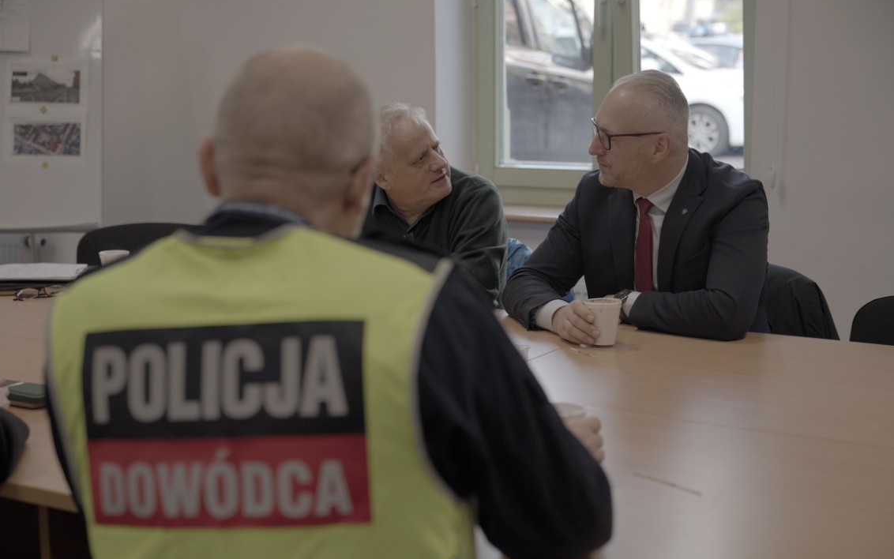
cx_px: 442
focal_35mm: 56
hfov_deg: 36.3
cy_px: 300
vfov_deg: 23.2
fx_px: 1365
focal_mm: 54
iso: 640
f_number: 2.8
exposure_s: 1/160
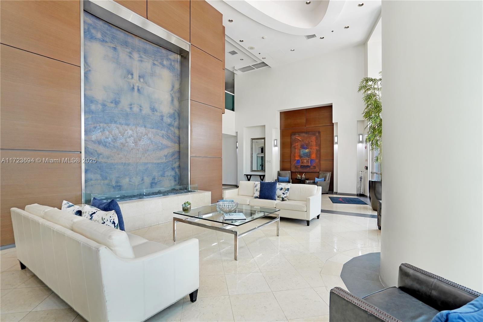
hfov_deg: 96.7
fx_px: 215
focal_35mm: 16
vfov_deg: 73.7
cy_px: 161
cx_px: 242
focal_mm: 16
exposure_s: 1/160
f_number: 5
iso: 400
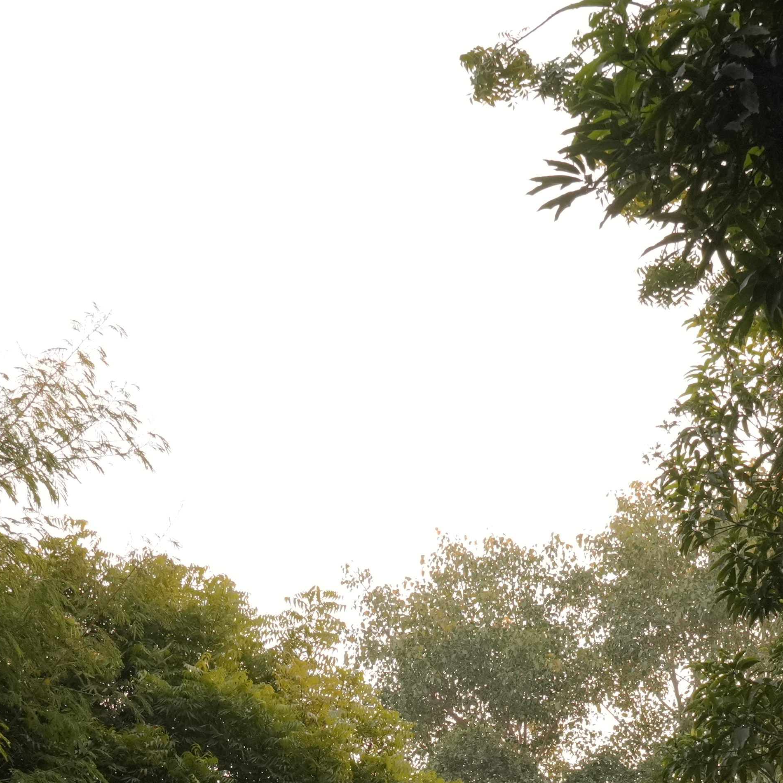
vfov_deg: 19.6
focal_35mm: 85
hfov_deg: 20.4
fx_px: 2175
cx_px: 298
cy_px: 837
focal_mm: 20
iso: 1000
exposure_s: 1/320
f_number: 6.3
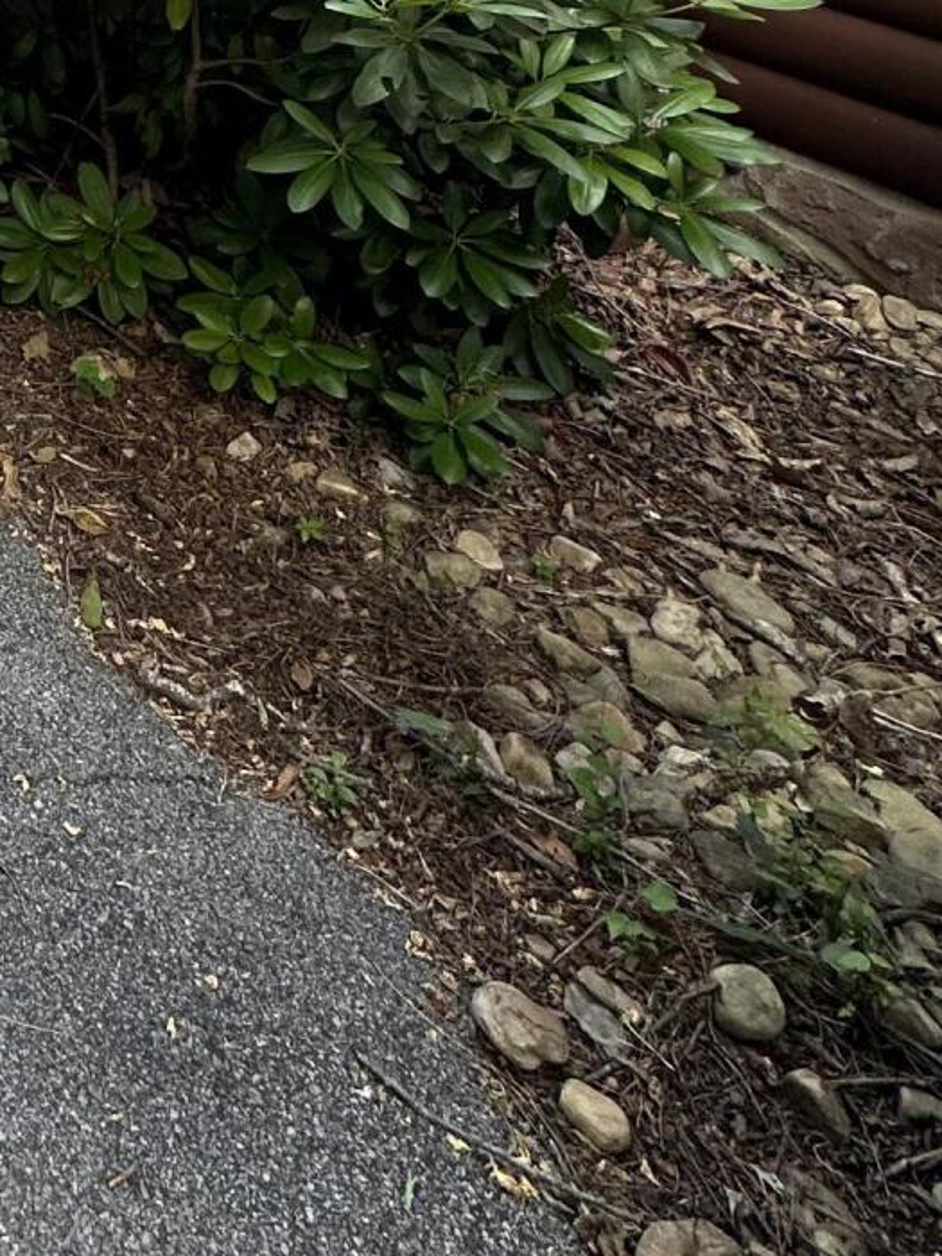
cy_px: -231
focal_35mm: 40
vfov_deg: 36.6
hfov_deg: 27.7
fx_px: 1451
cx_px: -379
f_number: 2.2
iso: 64
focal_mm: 2.22
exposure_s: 1/99
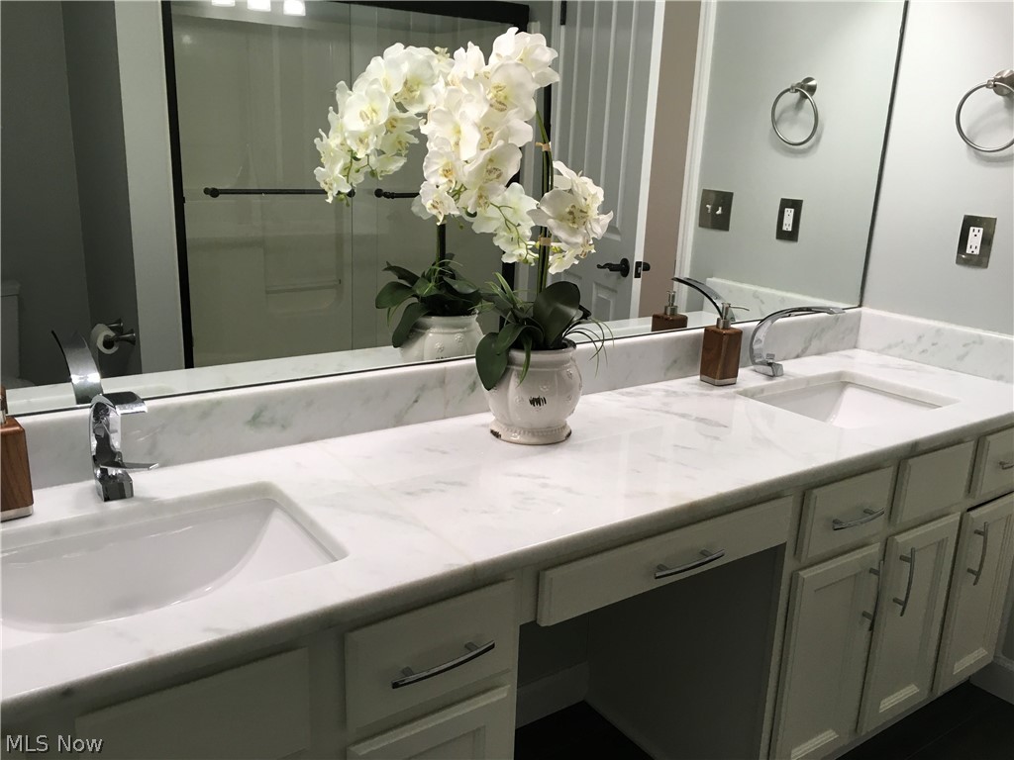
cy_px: 380
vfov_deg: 48.2
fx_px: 849
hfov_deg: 61.7
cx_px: 507
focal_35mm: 29
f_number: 2.2
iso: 40
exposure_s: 1/33
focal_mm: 4.15
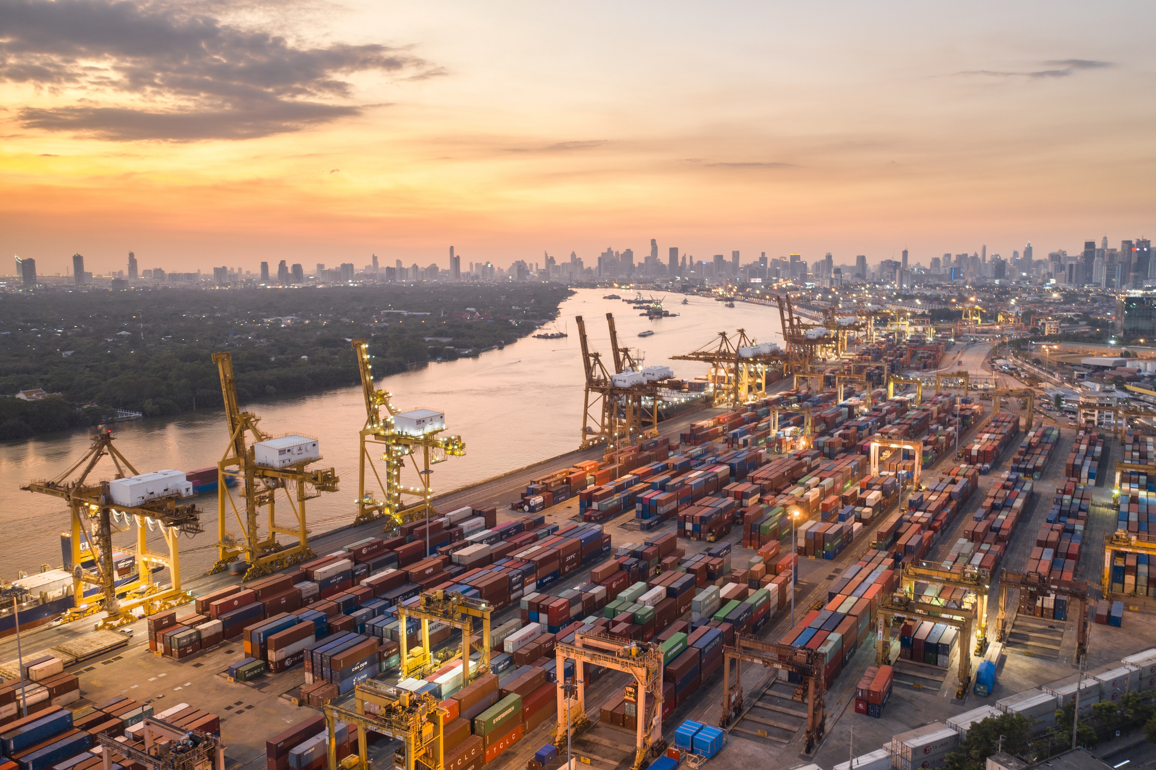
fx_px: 899
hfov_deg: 65.5
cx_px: 578
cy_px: 385
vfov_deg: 46.4
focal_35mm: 28
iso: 100
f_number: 2.8
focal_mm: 10.26
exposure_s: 1/2
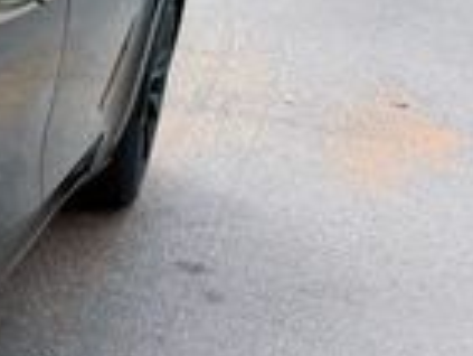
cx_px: -590
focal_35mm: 109
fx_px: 1491
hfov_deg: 13.9
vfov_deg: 13.6
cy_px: 158
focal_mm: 6.76
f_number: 1.78
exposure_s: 1/3425
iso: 100
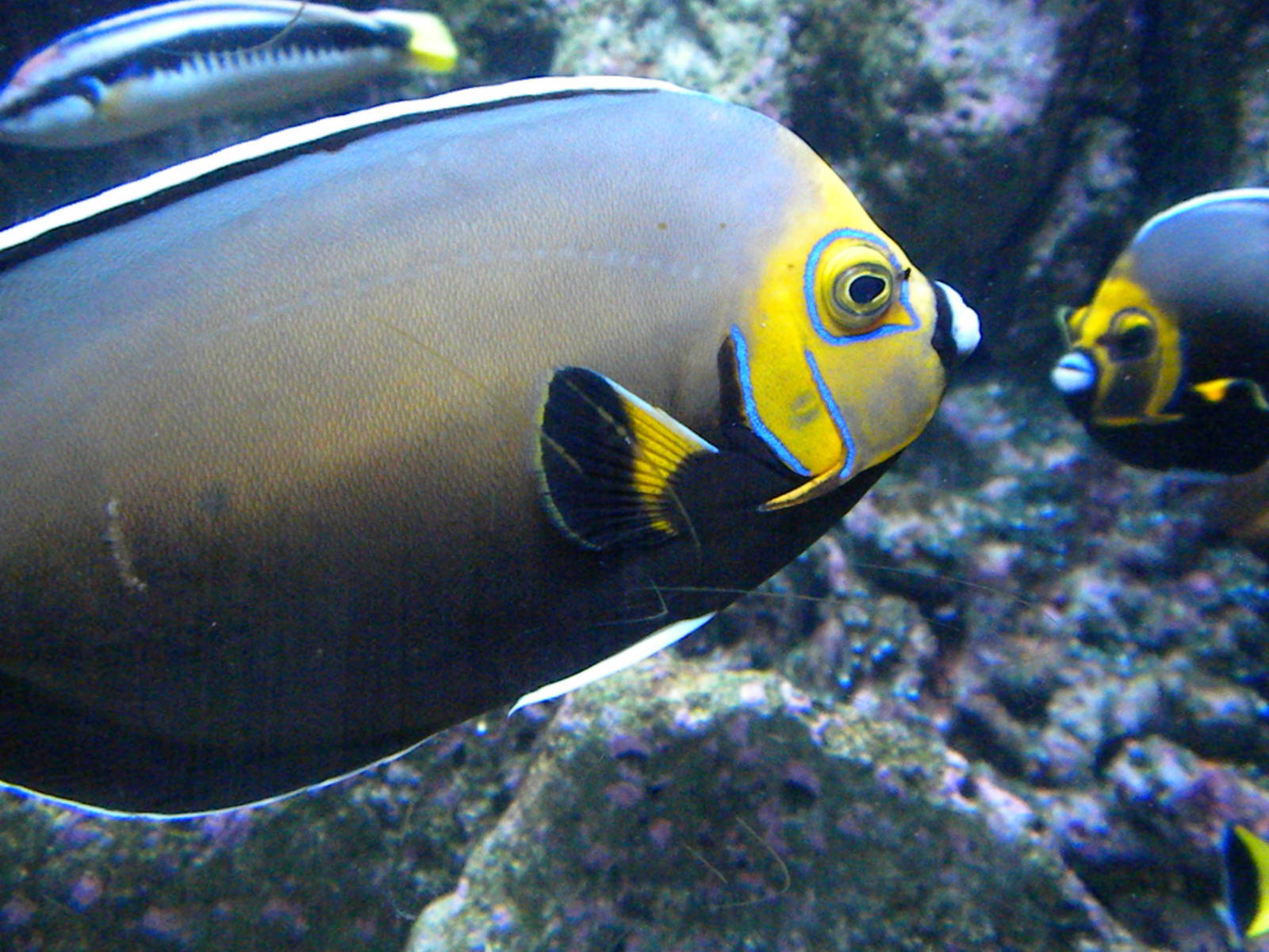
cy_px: 476
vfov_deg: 38.7
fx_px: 1356
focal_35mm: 37
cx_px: 634
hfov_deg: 50.1
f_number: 3.5
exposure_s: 1/279
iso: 1747
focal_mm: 6.6
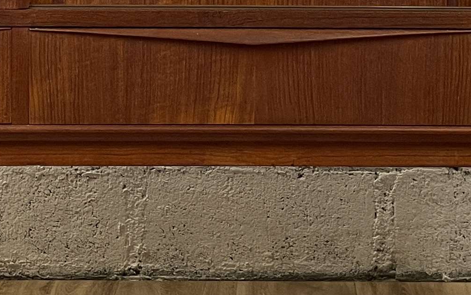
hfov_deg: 18.9
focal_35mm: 110
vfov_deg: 11.7
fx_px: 1412
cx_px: 277
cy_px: -61
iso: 64
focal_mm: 4.2
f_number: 1.6
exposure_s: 1/50
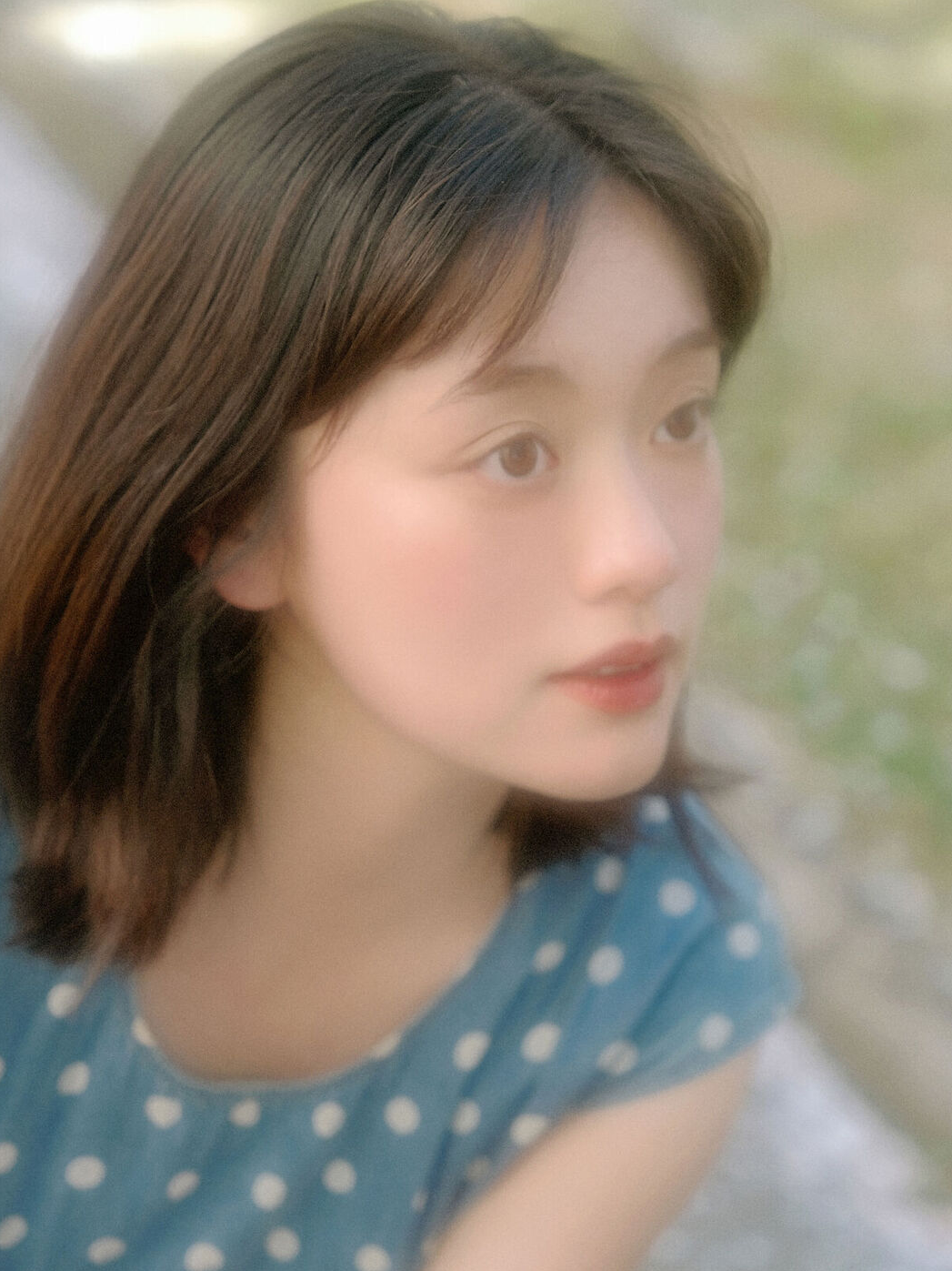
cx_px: 476
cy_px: 657
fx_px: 3302
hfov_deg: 16.4
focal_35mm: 90
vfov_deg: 21.8
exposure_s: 1/500
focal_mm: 55
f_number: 2.8
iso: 400
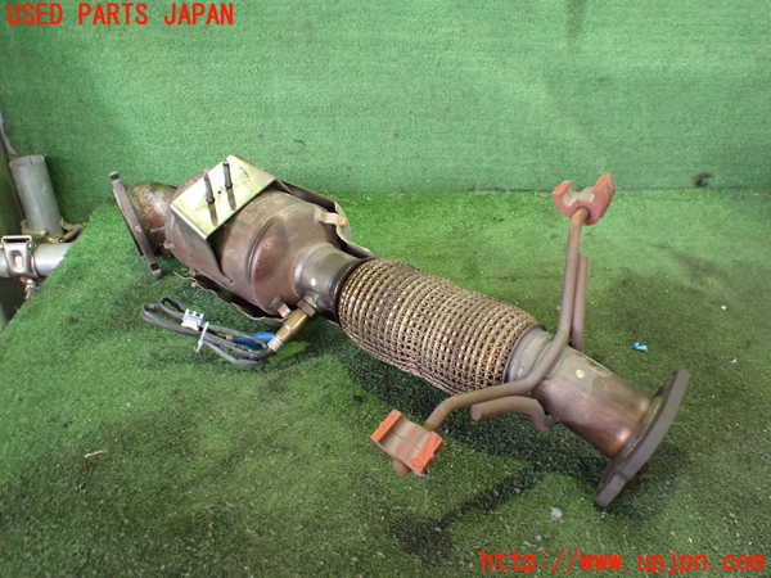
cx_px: 386
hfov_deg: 60.0
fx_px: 668
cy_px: 289
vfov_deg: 46.8
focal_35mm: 30
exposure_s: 1/40
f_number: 2.3
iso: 800
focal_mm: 5.4
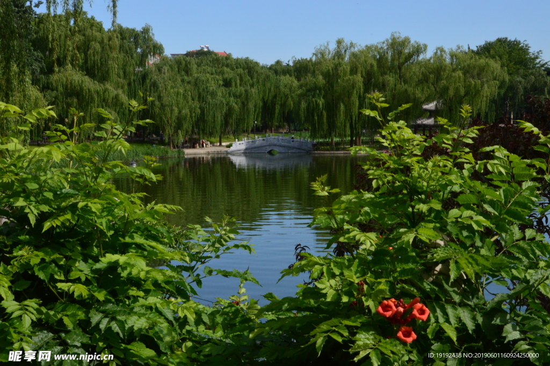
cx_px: 275
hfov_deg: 28.1
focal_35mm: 72
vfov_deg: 18.9
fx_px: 1099
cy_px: 183
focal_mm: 48
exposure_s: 1/250
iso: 800
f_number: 29
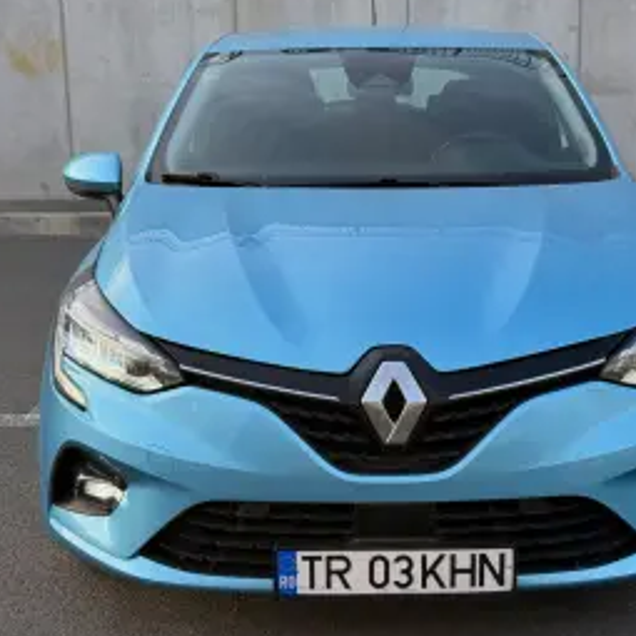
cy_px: 319
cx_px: 389
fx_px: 1247
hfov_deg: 28.5
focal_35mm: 60
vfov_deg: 28.6
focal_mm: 6.76
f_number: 1.78
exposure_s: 1/646
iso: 64
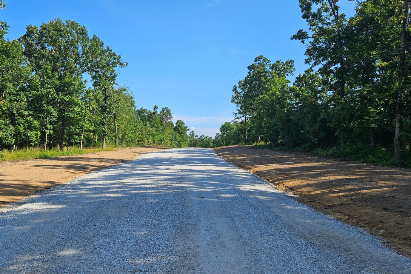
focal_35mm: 30
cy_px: 125
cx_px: 175
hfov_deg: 61.6
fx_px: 342
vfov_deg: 43.6
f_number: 1.8
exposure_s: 1/1242
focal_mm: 5.4
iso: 25
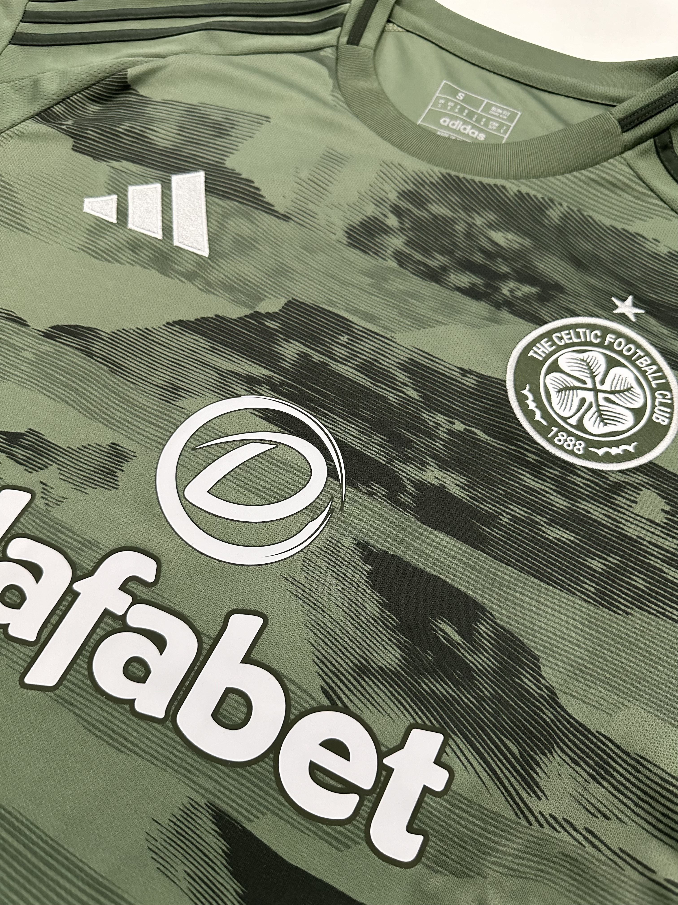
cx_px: 339
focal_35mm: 24
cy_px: 452
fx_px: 627
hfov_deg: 56.8
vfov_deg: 71.6
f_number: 1.78
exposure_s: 1/50
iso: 640
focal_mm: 6.86
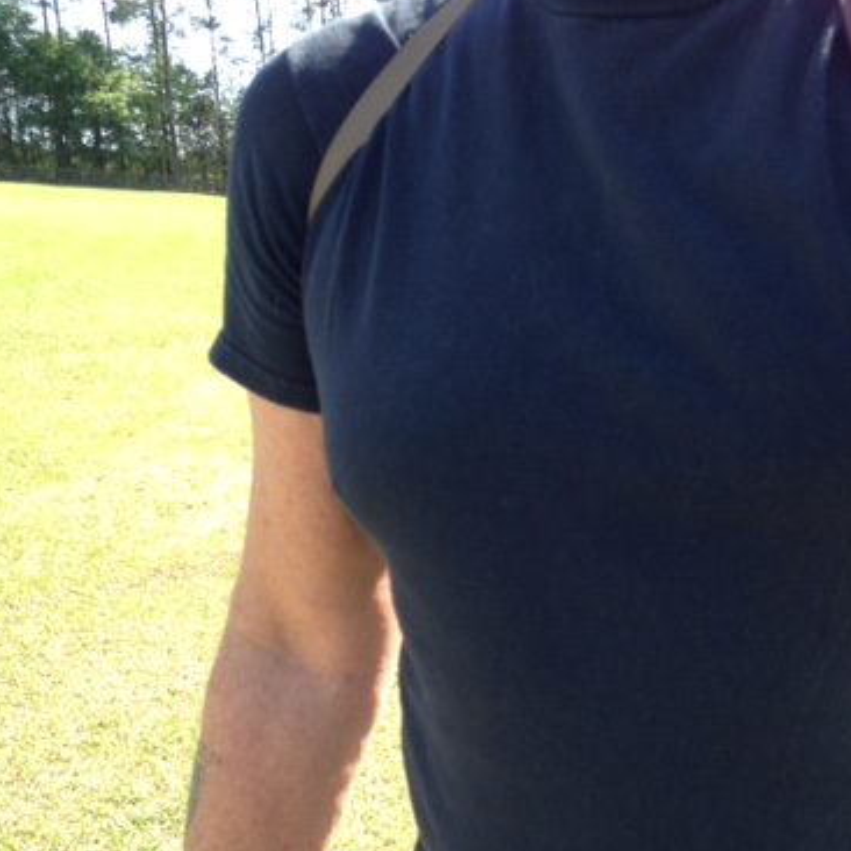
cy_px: 539
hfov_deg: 32.6
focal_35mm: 51
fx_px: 1418
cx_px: 656
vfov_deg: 33.2
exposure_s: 1/264
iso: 50
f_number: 2.4
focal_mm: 4.12
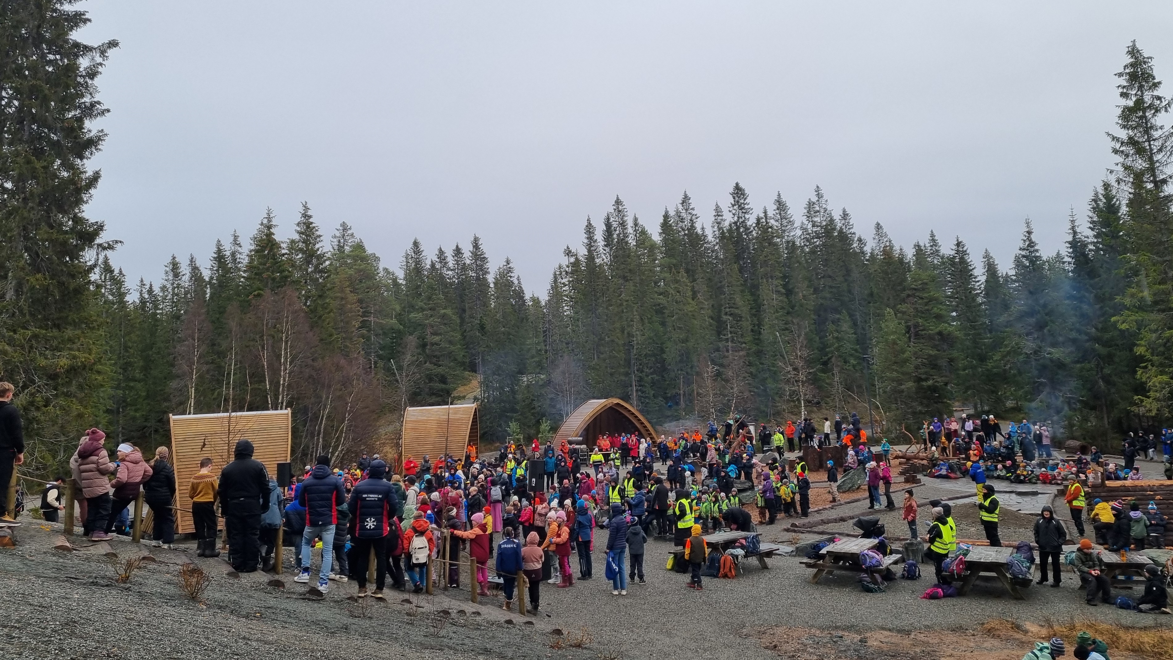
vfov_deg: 38.8
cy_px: 273
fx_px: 933
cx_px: 612
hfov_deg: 64.3
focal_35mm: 30
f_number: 1.8
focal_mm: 5.4
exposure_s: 1/327
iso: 50
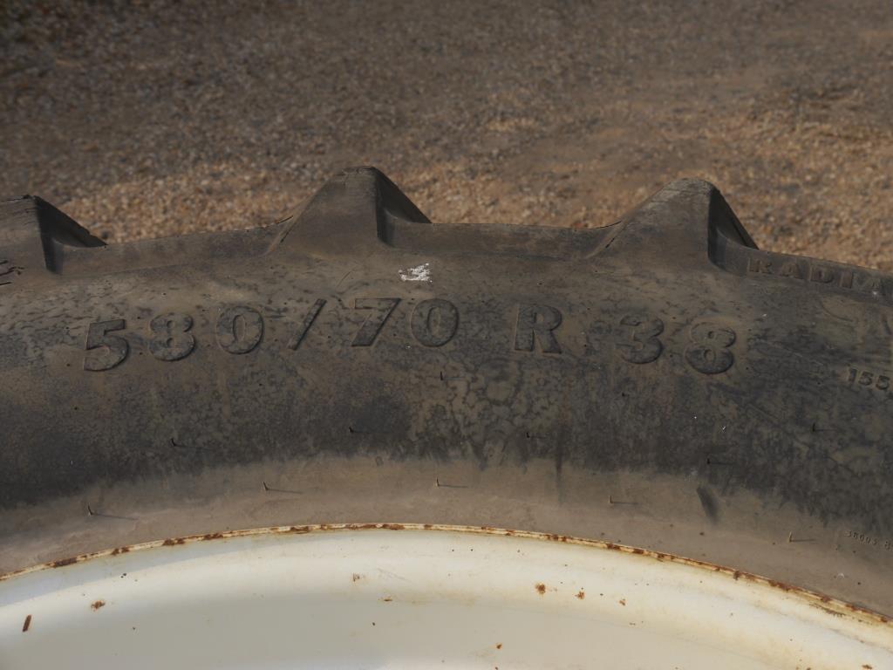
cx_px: 446
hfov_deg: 44.8
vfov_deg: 34.3
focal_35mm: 42
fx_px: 1083
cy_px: 335
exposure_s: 1/320
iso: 160
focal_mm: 21
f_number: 7.1
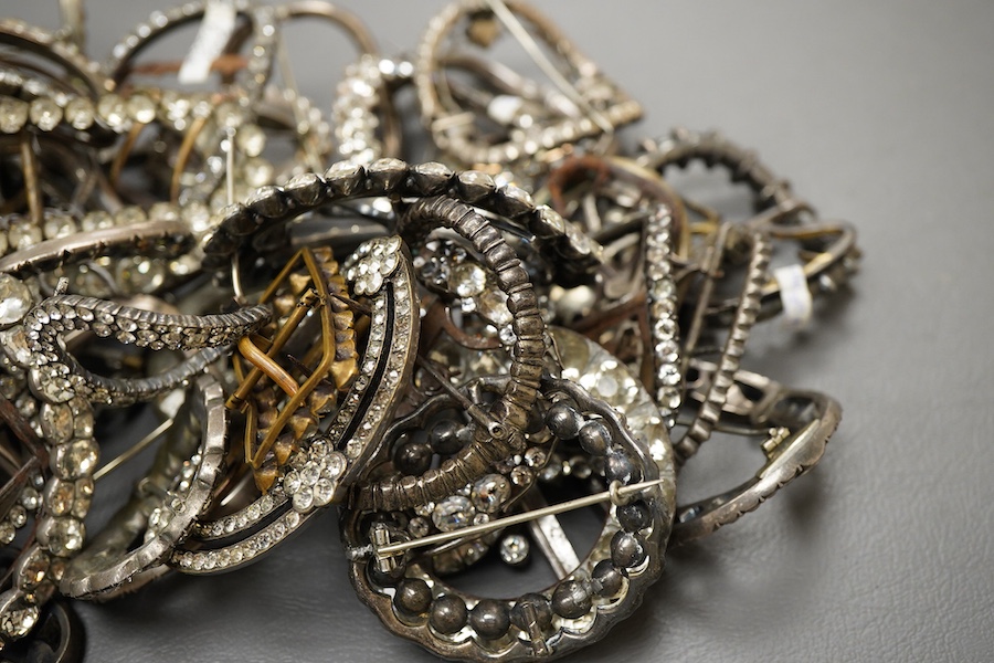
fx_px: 1242
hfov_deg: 43.6
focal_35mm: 45
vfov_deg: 29.9
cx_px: 497
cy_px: 332
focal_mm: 30
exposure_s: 1/125
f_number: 8
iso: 1250
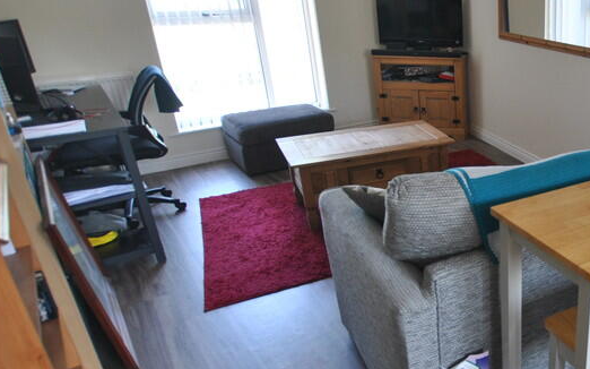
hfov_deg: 53.8
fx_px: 482
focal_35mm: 30
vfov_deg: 41.8
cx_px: 546
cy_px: 187
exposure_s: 1/30
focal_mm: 10
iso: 200
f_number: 3.5
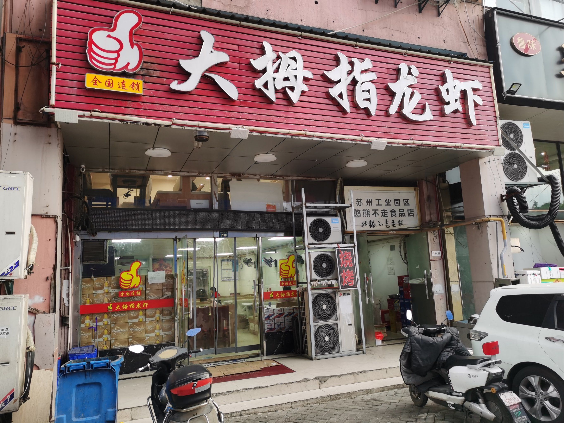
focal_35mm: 27
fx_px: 440
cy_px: 212
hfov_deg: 65.3
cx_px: 282
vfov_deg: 51.4
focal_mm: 5.58
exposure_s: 1/112
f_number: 1.8
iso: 50
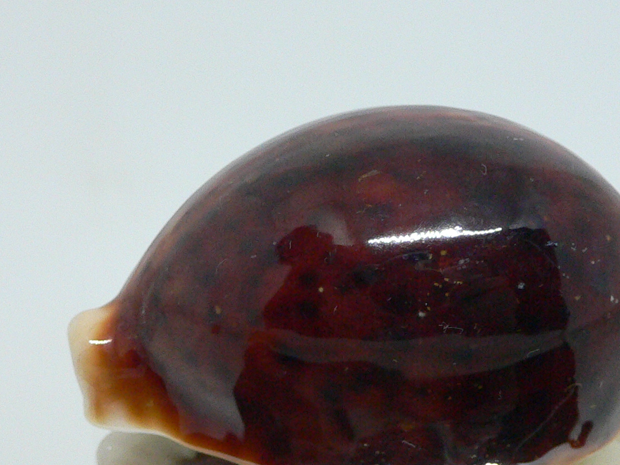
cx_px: 369
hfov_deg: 30.7
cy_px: 342
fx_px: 1128
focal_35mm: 63
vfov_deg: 23.1
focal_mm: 4.6
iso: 200
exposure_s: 1/30
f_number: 2.8
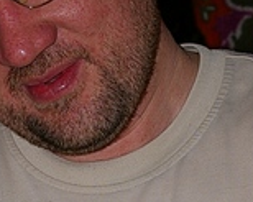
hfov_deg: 6.6
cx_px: 31
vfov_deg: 5.2
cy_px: 309
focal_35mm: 292
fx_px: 2185
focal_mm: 40
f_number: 4.5
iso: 200
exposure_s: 1/60
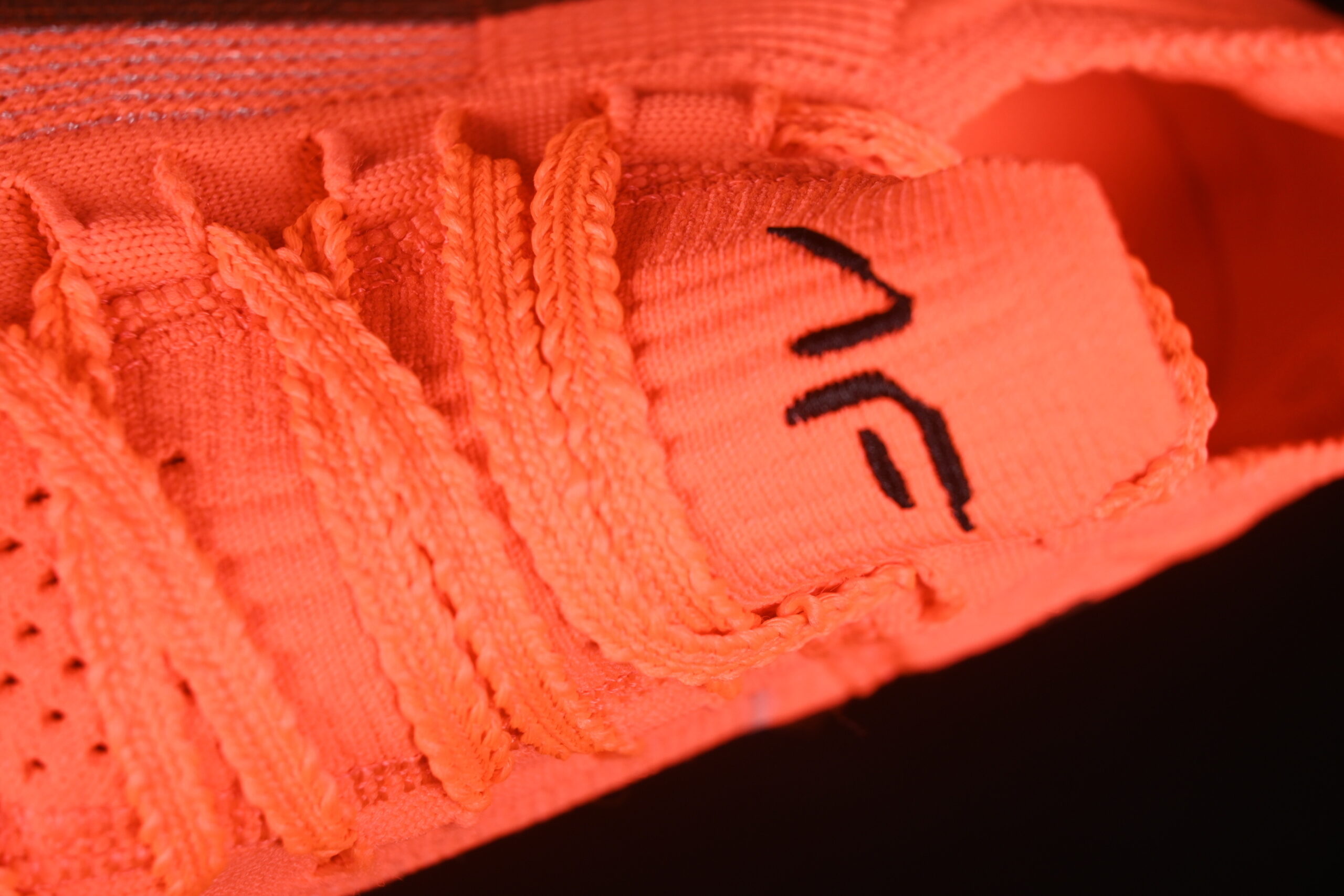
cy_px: 448
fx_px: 2800
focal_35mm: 75
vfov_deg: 18.2
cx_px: 672
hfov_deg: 27.0
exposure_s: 1/80
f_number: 7.1
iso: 160
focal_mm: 50
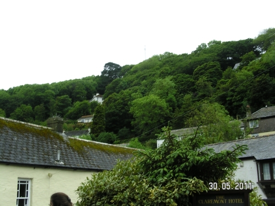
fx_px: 302
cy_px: 103
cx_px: 138
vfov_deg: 37.7
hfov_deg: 49.0
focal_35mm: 38
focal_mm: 7.8
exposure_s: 1/180
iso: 100
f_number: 5.6
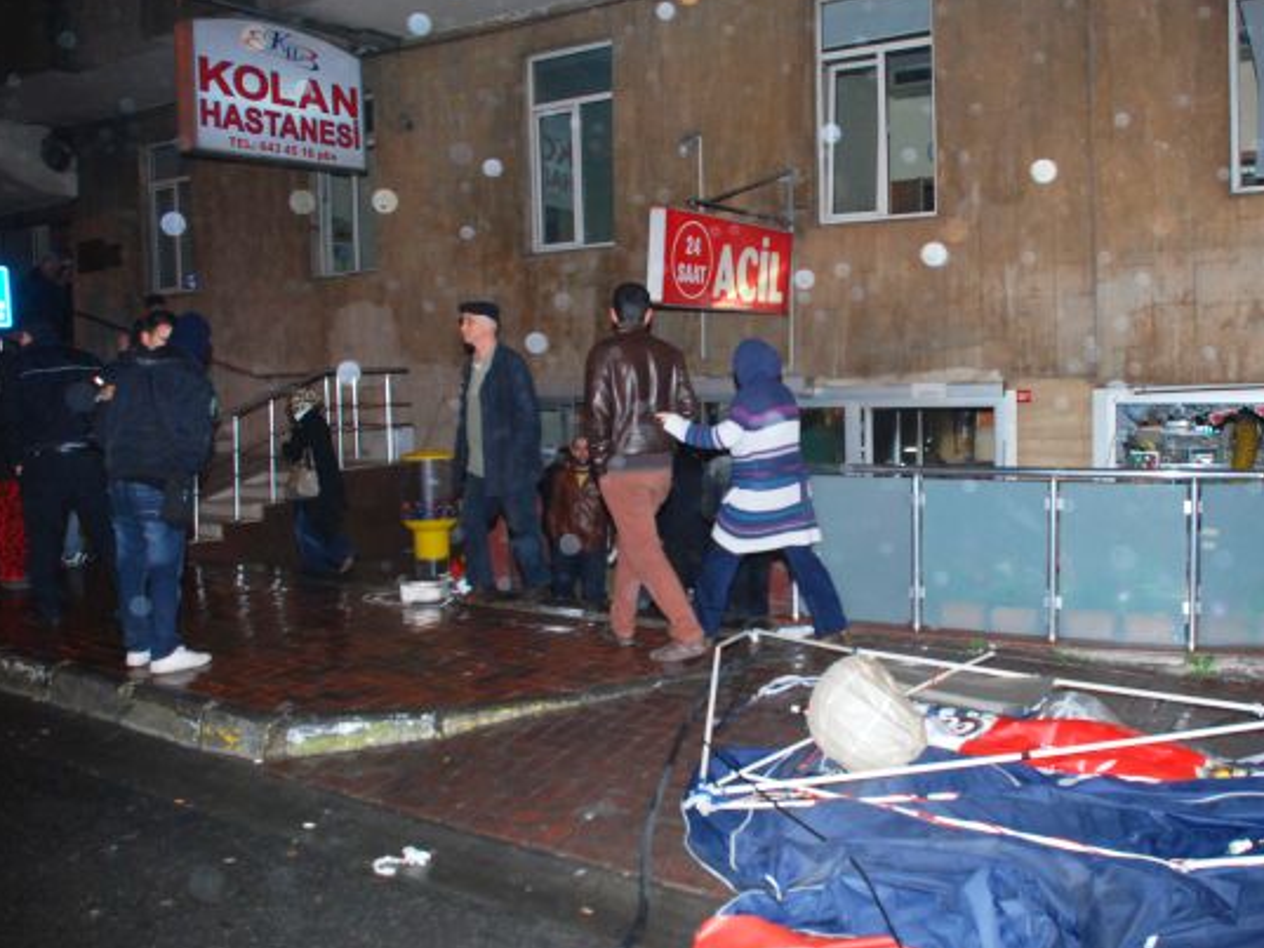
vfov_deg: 45.5
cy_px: 475
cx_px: 739
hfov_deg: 58.0
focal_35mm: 31
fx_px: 1132
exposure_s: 1/60
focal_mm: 18
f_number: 7.1
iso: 1000
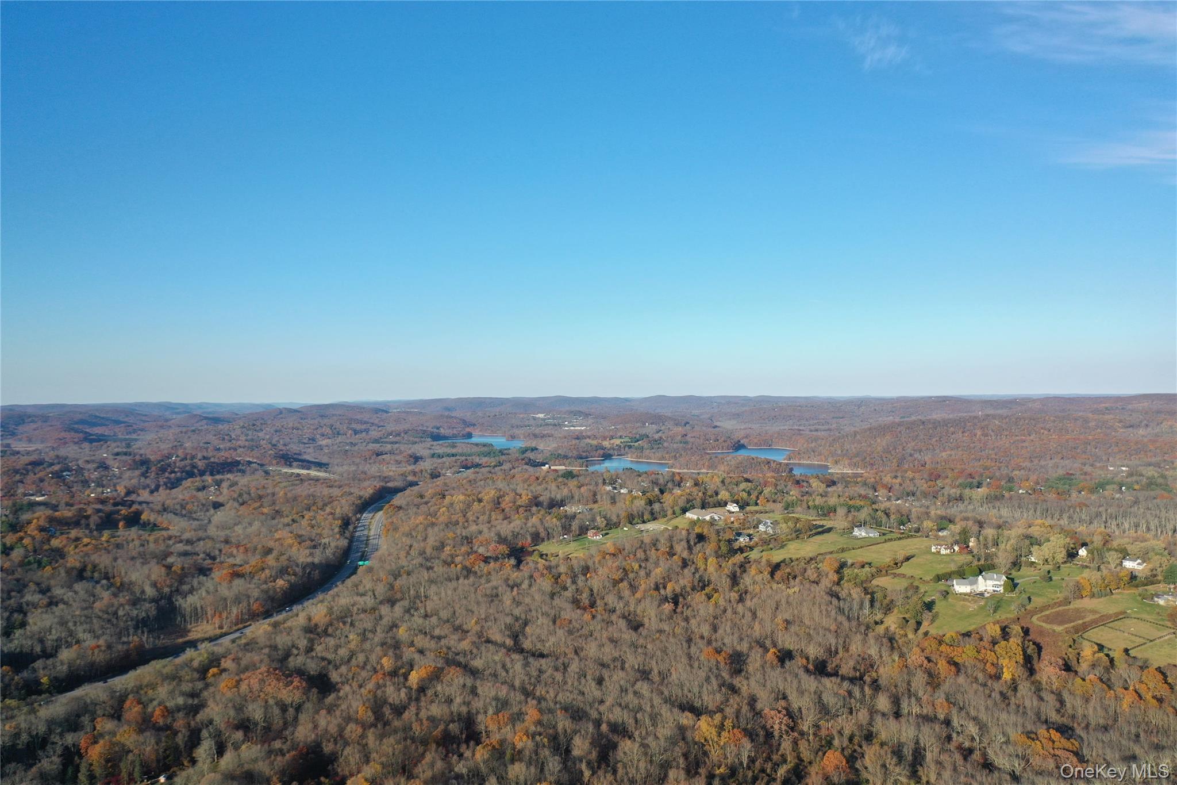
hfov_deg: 65.5
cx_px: 588
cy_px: 392
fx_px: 915
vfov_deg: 46.4
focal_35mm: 28
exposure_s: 1/1250
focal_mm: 10.26
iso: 100
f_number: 2.8
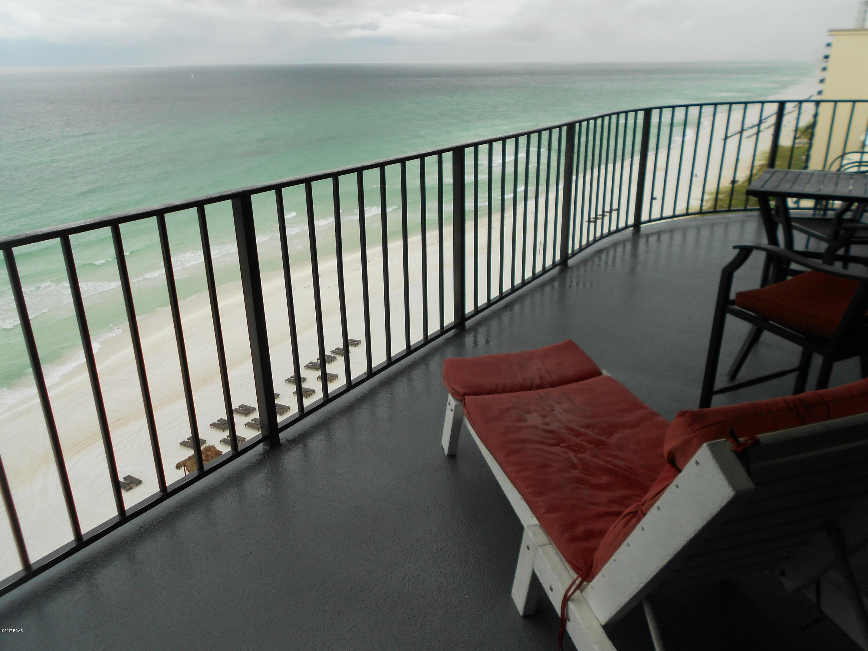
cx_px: 434
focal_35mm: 26
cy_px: 326
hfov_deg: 67.3
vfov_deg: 53.1
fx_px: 652
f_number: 3.2
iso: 80
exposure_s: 1/400
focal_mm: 4.6
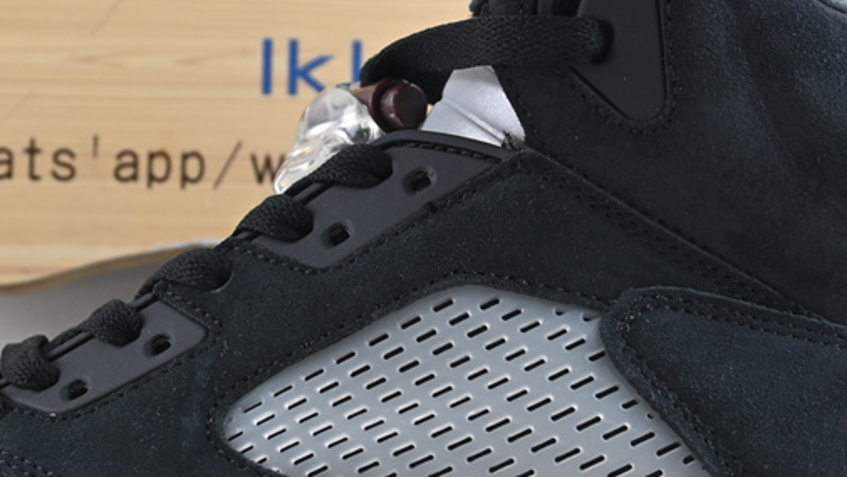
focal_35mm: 103
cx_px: 340
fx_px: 2305
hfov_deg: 20.8
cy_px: 400
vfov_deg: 11.7
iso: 180
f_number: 4.5
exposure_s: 1/50
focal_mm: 27.5
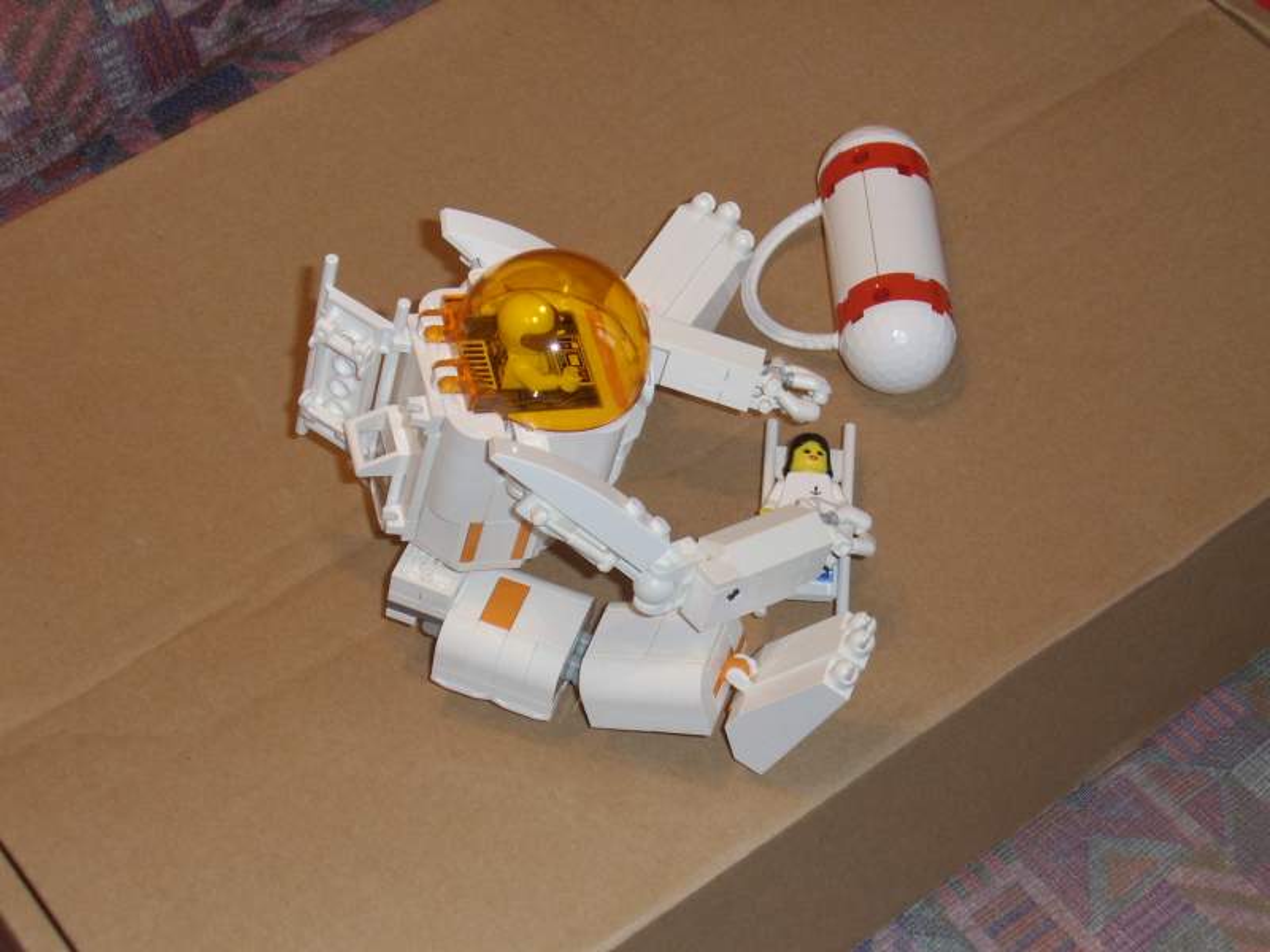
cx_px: 635
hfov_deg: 36.8
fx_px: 1908
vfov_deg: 28.0
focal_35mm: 52
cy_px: 476
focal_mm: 10
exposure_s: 1/60
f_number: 3.8
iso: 141
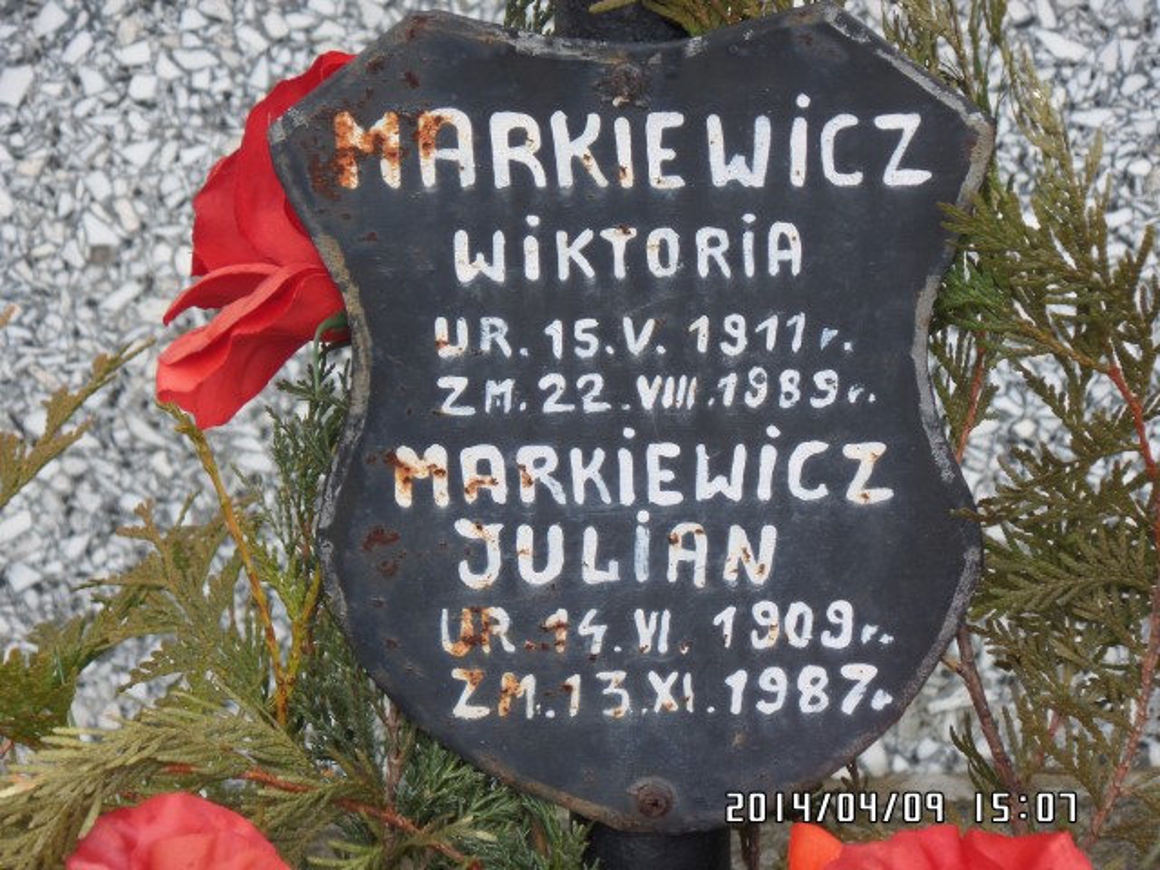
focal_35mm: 262
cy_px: 435
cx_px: 580
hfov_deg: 7.6
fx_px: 8780
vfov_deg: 5.7
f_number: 5.1
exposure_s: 1/60
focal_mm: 46.7
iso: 100
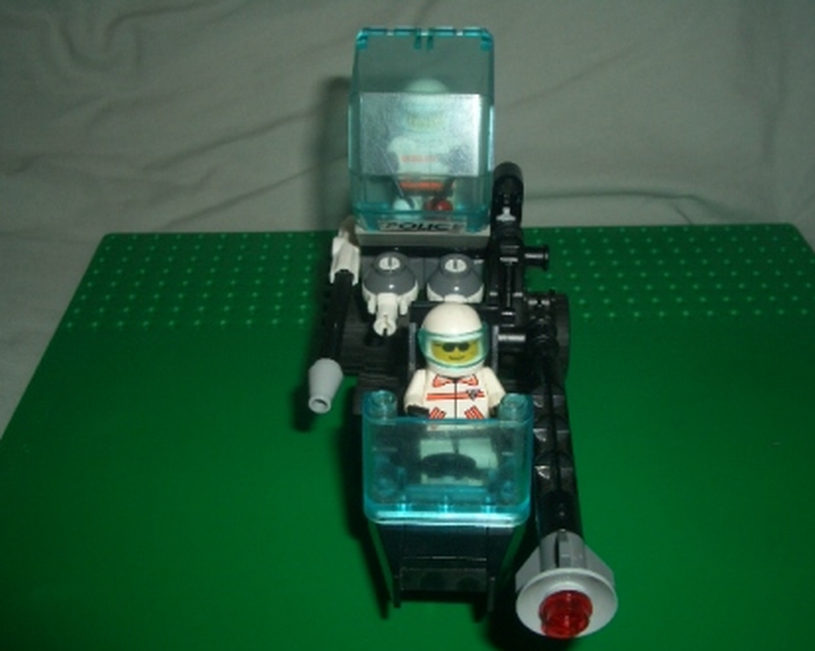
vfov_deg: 40.1
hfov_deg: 49.1
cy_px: 328
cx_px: 431
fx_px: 892
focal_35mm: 37
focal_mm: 5.8
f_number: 4.3
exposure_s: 1/60
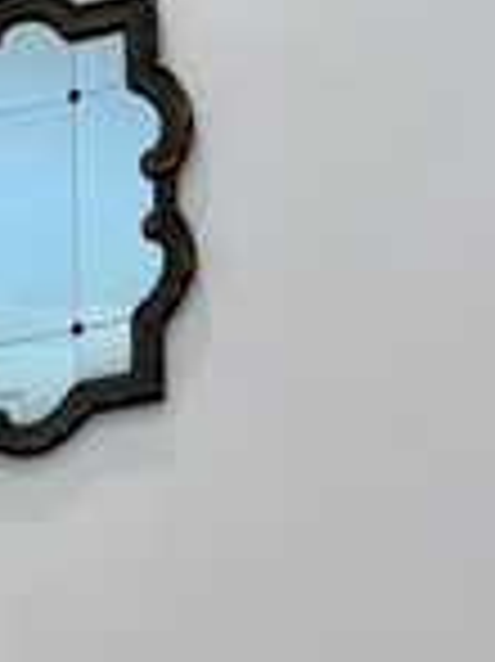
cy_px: 1351
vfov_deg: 14.3
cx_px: -364
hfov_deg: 12.1
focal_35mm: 113
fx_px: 2158
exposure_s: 1/120
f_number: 1.6
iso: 100
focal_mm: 5.96
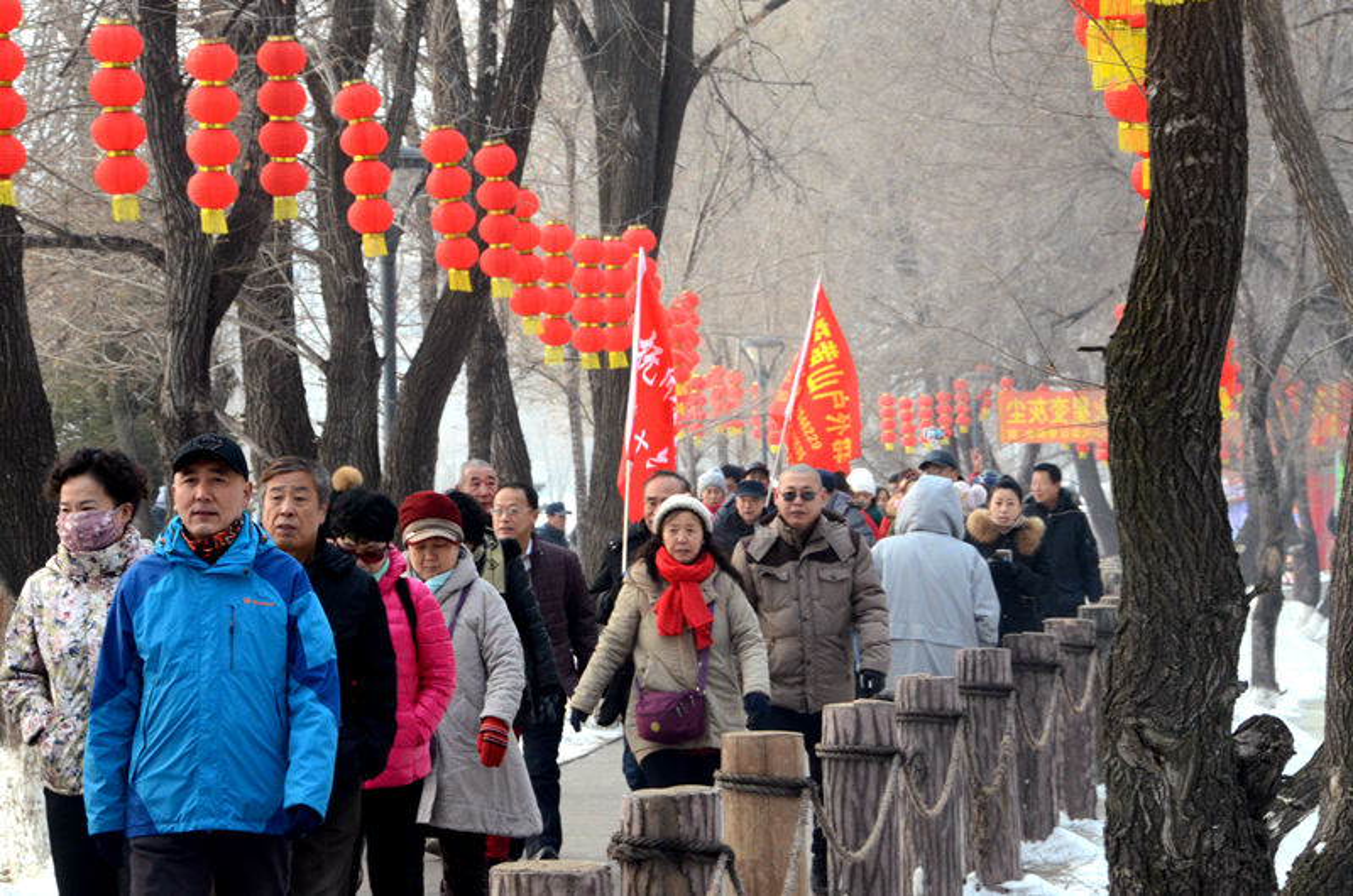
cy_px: 448
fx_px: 6301
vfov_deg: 8.1
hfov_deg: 12.3
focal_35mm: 168
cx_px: 676
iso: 1250
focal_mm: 112
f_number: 14
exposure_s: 1/125
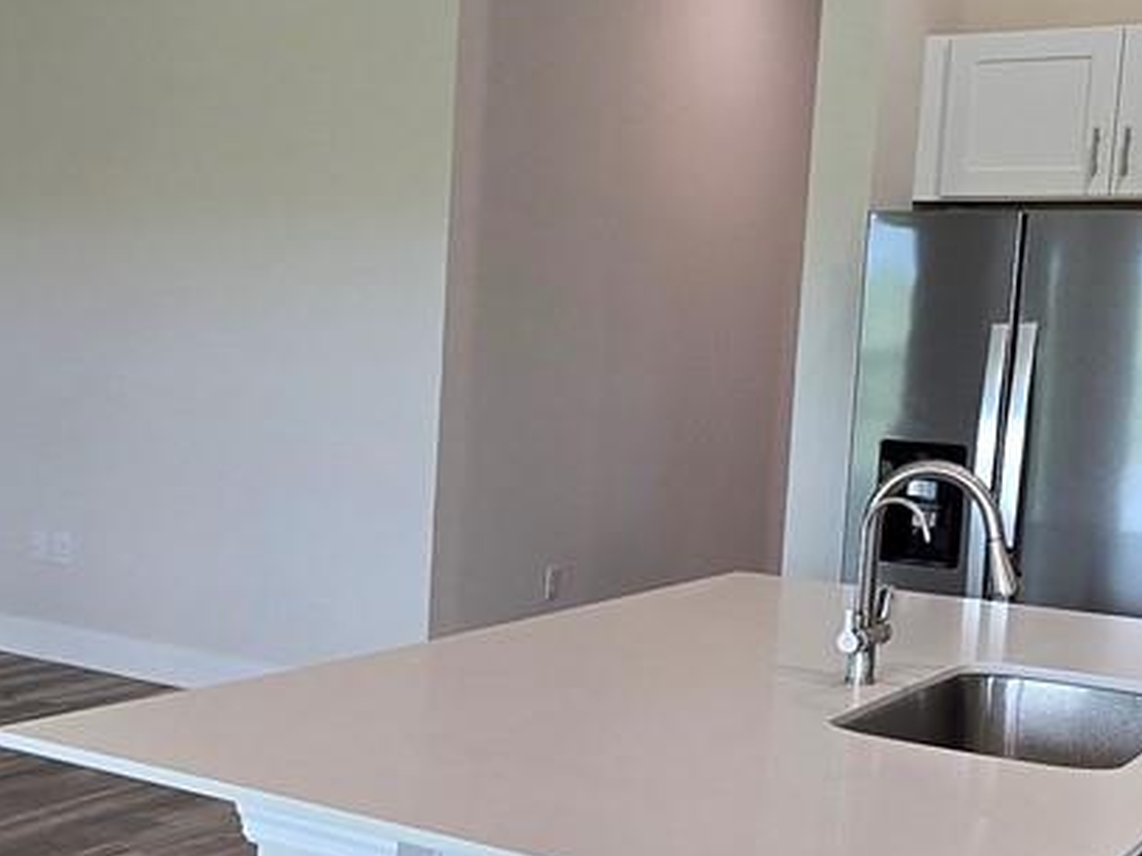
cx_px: 263
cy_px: 532
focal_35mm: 51
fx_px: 1683
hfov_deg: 36.5
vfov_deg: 28.5
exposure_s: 1/60
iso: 100
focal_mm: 2.2
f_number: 2.2
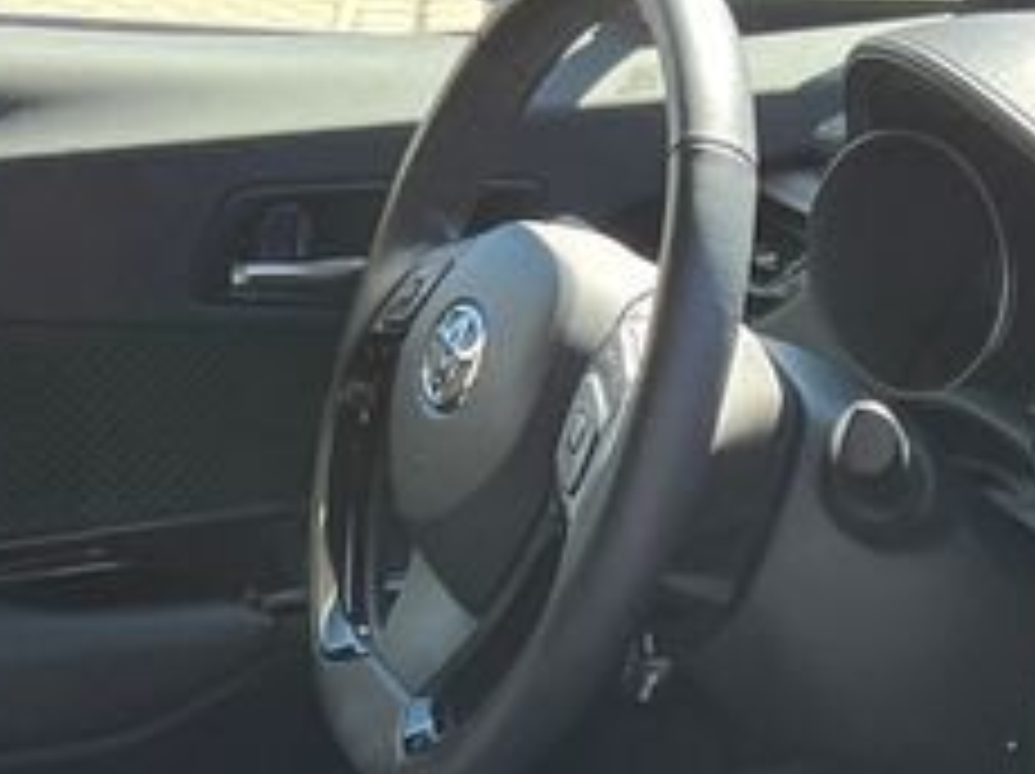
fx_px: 3465
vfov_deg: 11.6
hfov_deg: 16.3
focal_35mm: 116
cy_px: 1498
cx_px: 1233
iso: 50
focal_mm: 5.1
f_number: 1.6
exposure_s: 1/241
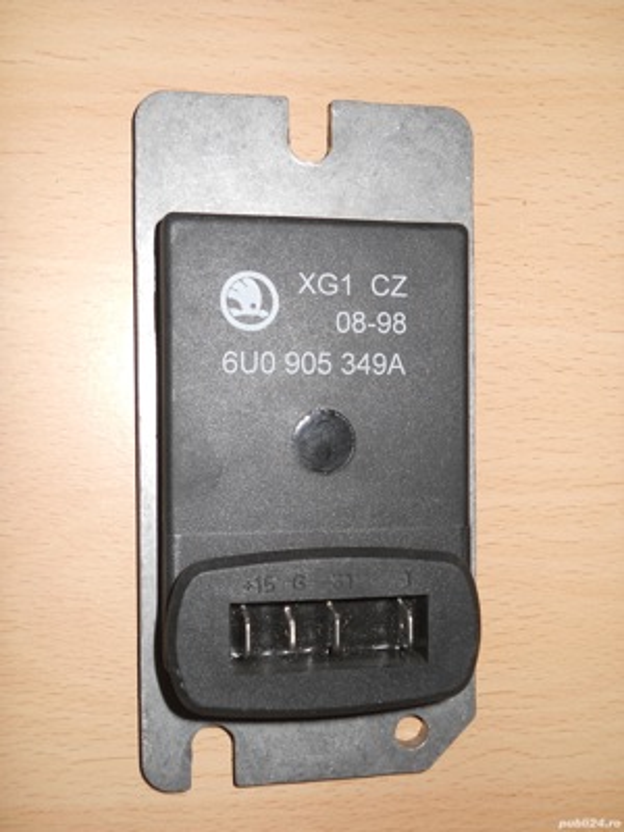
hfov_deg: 35.1
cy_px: 416
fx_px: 985
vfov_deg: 45.8
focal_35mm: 41
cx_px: 312
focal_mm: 6.72
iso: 80
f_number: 5.5
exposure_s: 1/30
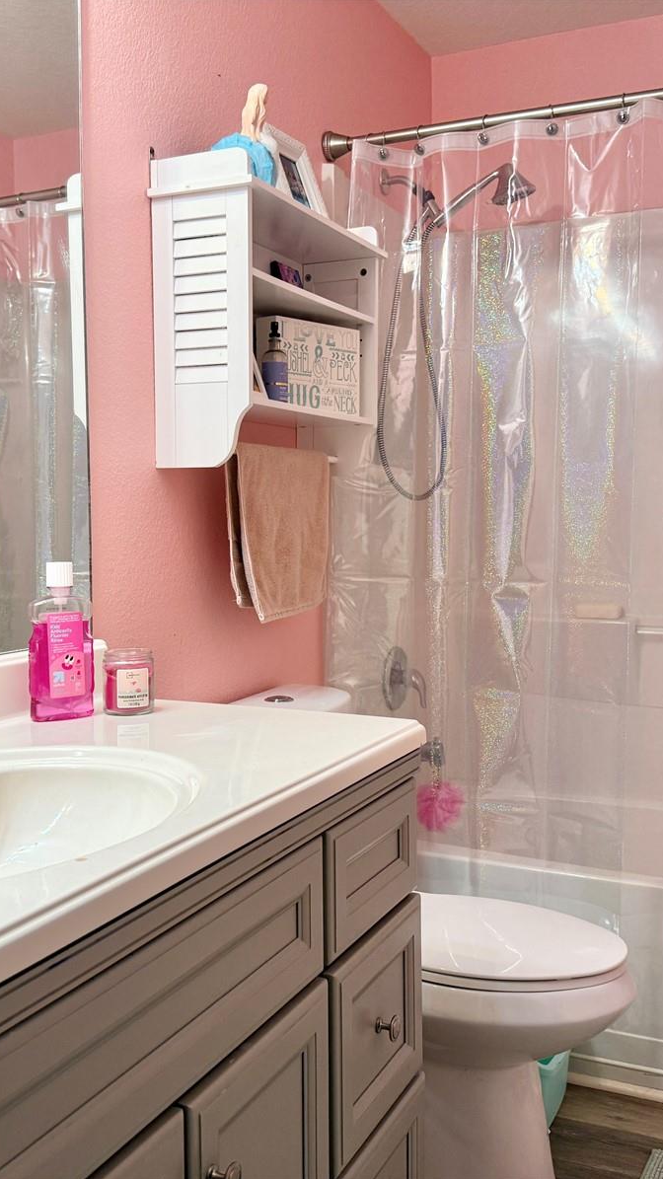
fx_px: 1094
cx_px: 307
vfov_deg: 56.6
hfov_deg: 33.7
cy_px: 590
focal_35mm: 35
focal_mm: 6.76
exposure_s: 1/120
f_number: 1.78
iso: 160
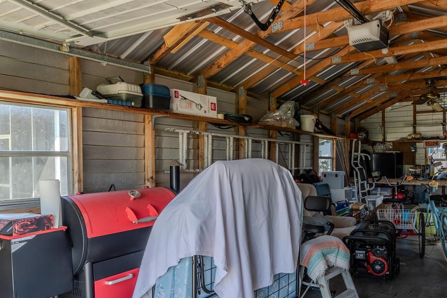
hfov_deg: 64.0
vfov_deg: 47.8
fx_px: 335
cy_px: 170
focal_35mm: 27
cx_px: 327
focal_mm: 17
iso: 100
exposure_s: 1/40
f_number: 8
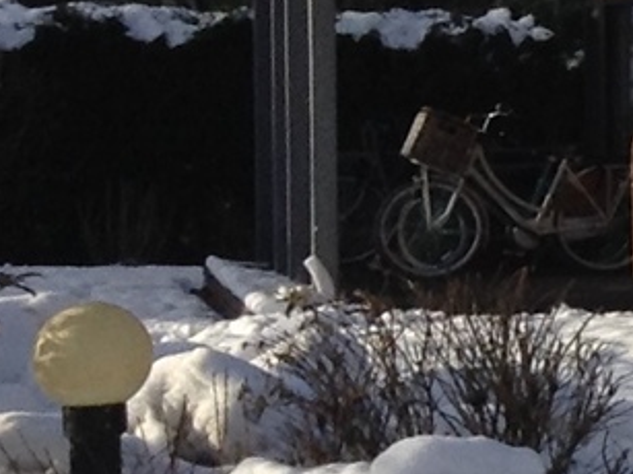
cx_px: 2033
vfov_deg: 6.7
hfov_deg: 7.6
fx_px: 4021
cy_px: 14
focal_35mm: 220
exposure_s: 1/965
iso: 25
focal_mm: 3.3
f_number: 2.4
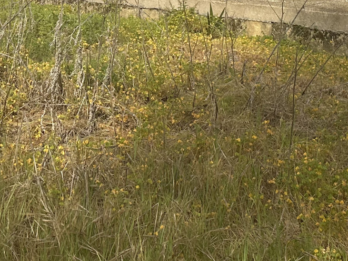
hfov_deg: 23.1
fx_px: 845
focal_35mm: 84
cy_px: -161
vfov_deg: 15.8
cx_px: 250
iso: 80
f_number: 1.78
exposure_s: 1/4348
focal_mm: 6.86
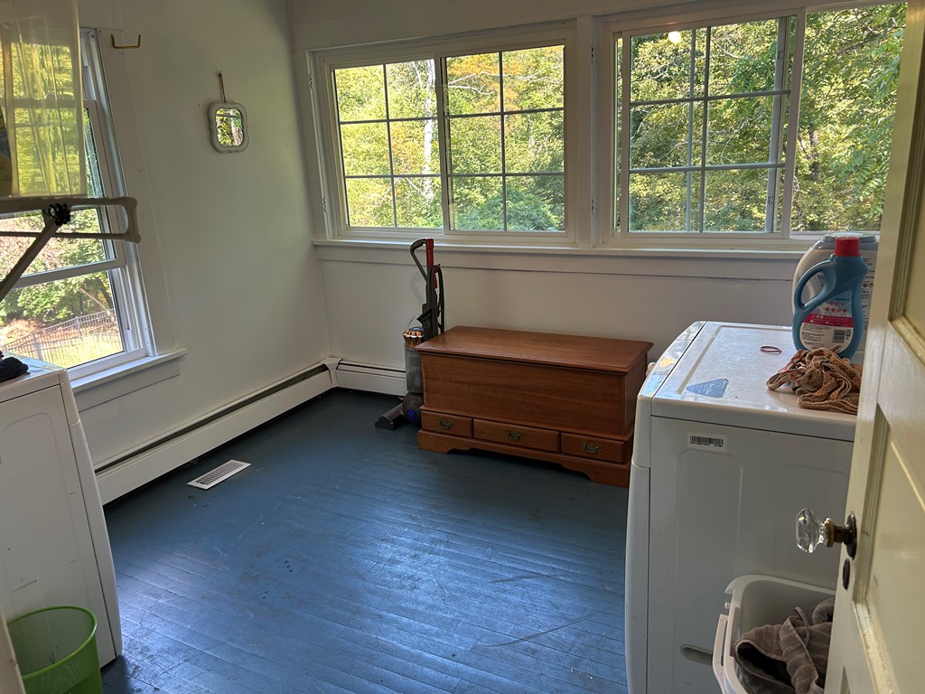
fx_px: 695
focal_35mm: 26
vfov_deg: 53.1
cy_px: 347
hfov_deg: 67.3
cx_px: 462
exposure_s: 1/120
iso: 80
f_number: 1.5
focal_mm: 5.7
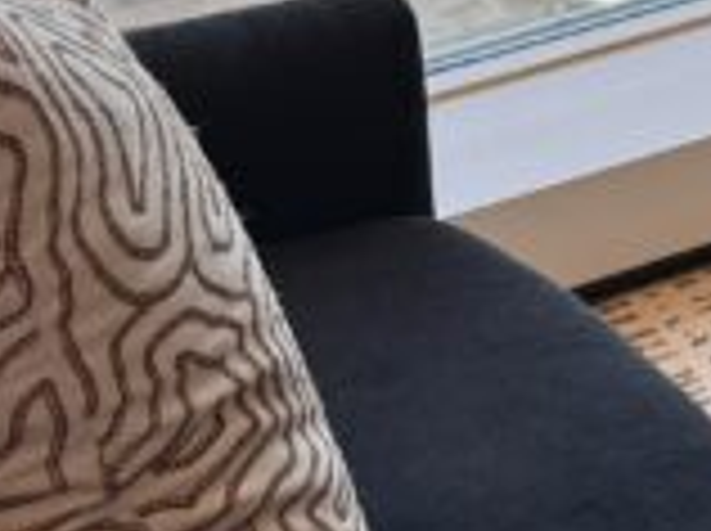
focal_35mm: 156
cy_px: 342
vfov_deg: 9.5
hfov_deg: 12.3
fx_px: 3199
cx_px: 896
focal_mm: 6.76
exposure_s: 1/124
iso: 64
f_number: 1.78
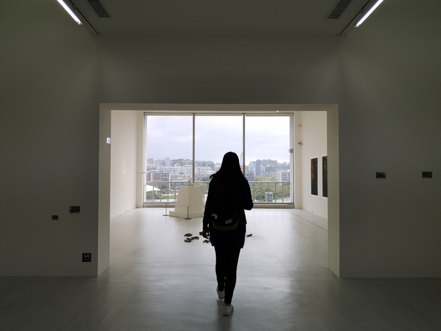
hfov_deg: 65.3
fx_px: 344
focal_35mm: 27
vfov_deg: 51.4
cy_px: 166
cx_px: 220
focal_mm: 3.95
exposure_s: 1/327
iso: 50
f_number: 1.8
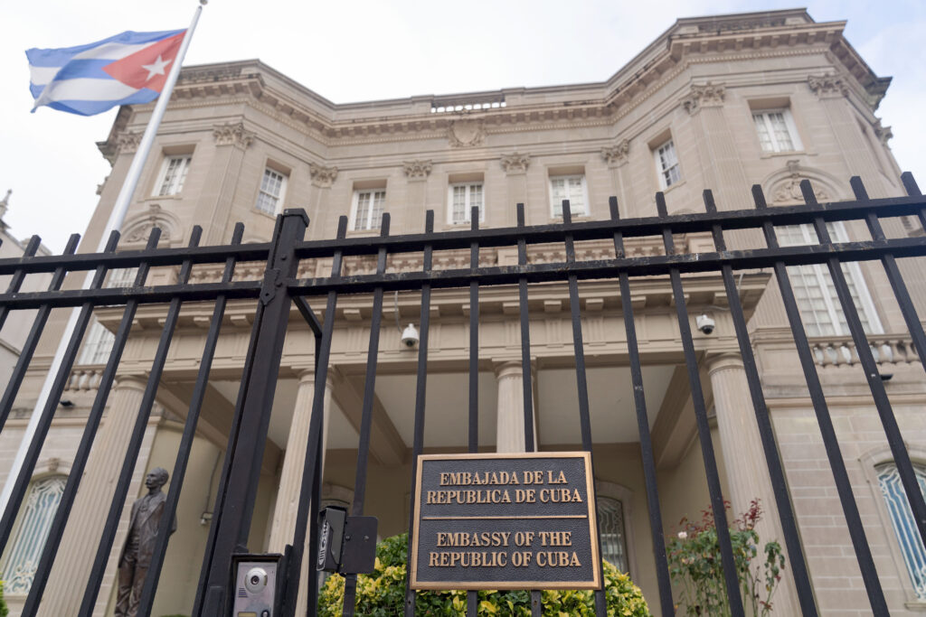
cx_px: 463
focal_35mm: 24
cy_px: 308
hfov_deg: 73.7
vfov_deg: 53.1
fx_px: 617
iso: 400
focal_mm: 24
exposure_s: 1/320
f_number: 5
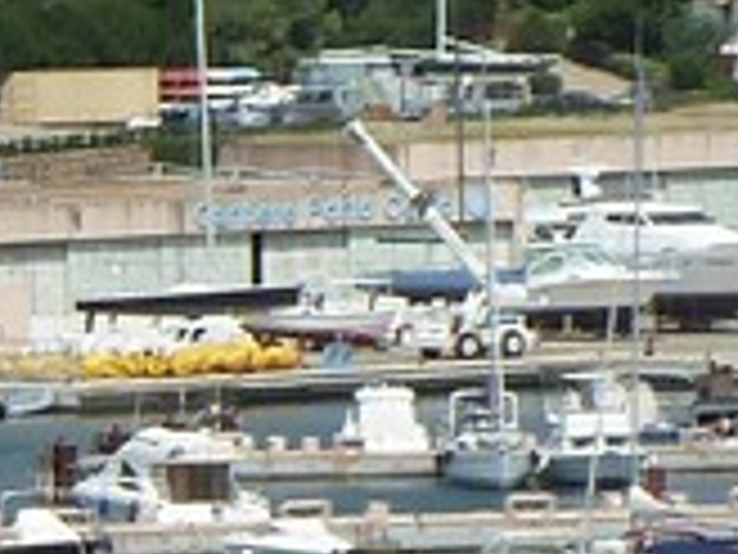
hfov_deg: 3.9
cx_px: -1354
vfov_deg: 3.0
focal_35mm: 492
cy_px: 1000
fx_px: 10489
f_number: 5.6
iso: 80
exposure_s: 1/500
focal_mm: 10.3
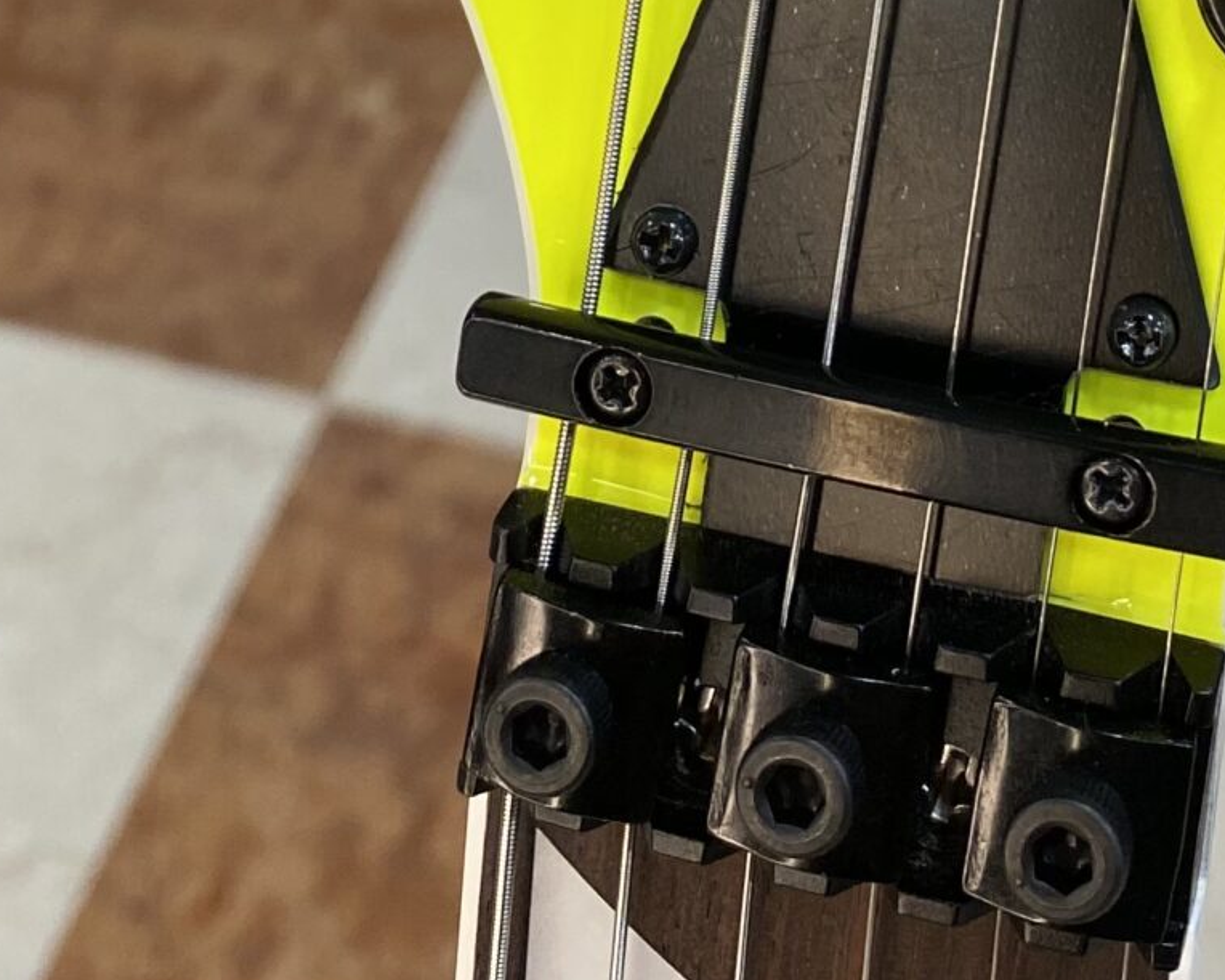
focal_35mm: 85
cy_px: -828
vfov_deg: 15.4
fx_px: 3081
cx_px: 901
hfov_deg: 22.3
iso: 125
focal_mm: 4.25
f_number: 1.8
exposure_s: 1/100
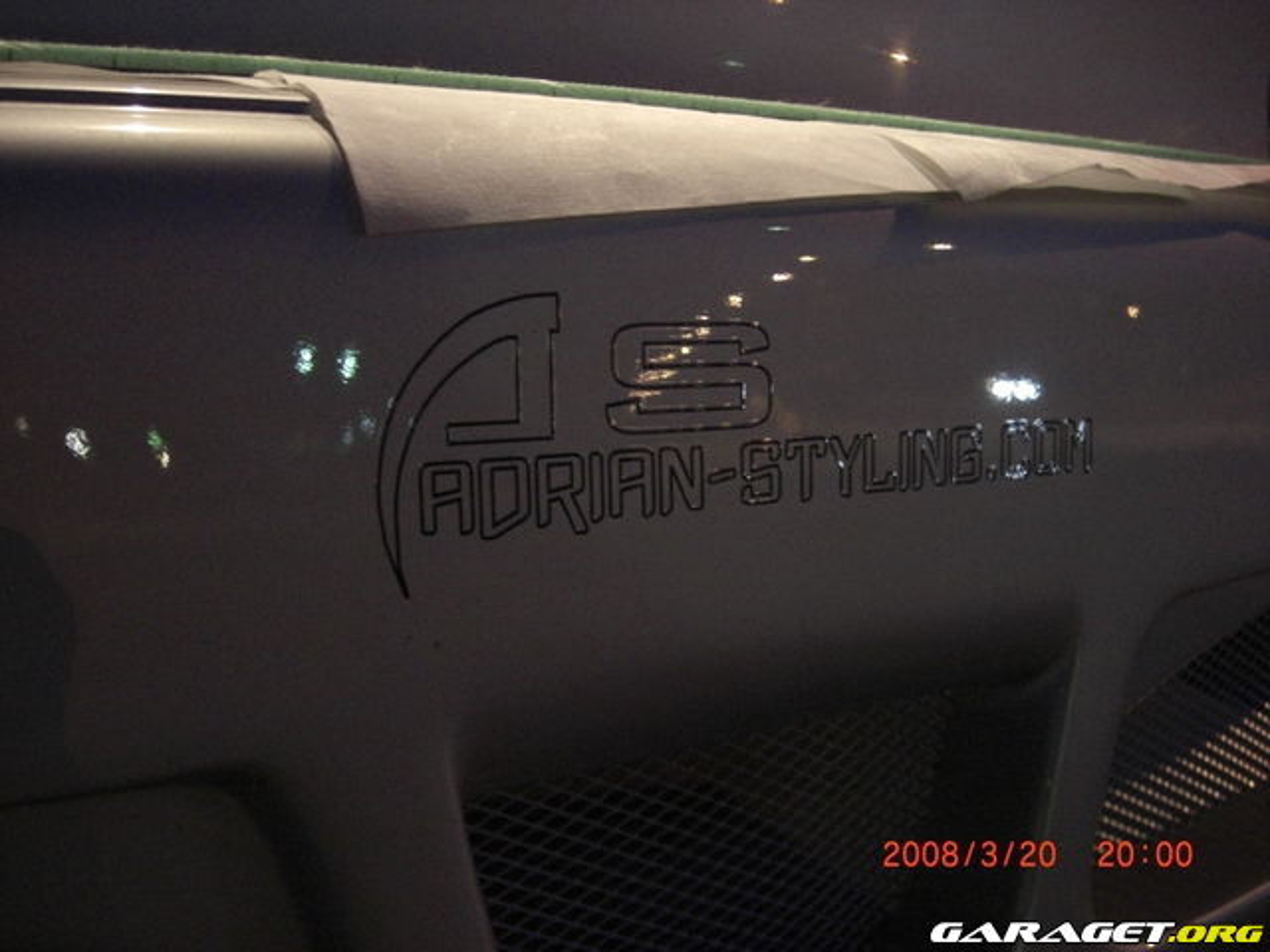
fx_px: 1394
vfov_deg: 37.7
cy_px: 476
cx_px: 635
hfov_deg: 49.0
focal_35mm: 38
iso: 800
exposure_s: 1/8
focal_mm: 7.9
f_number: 2.8
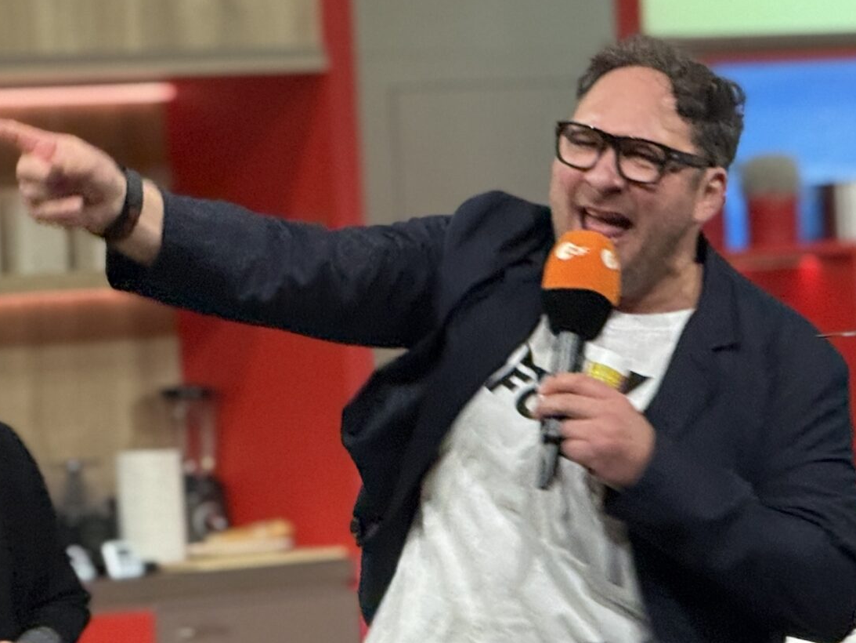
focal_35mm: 281
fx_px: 6949
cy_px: 306
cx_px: 541
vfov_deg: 5.3
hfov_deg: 7.0
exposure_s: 1/60
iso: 400
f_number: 2.8
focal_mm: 15.66
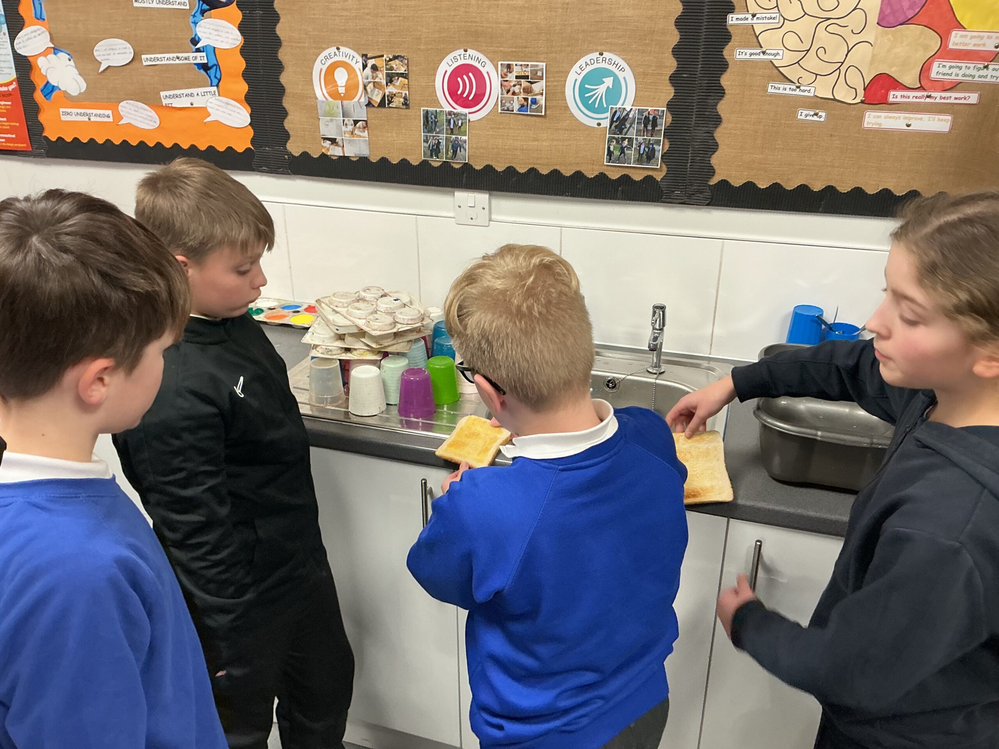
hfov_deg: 61.7
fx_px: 837
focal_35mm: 29
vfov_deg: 48.2
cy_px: 374
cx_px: 500
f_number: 1.8
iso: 100
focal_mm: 3
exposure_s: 1/50
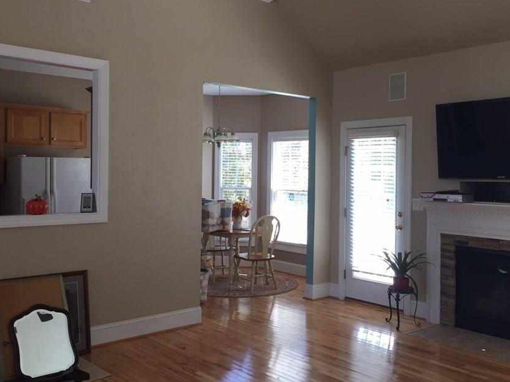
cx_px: 260
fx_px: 530
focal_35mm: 36
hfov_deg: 51.3
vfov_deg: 39.7
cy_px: 181
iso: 32
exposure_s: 1/40
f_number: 2.2
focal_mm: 4.15
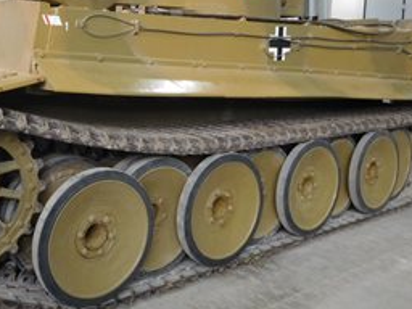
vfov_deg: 33.7
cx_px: 132
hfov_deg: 44.0
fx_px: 500
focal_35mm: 42
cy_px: 82
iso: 400
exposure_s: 1/25
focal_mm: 4.5
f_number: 3.4
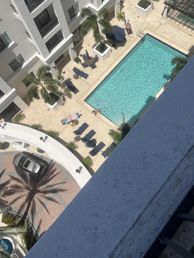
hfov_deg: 48.2
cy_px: 121
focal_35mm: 29
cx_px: 103
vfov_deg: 61.6
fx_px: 217
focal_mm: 5.1
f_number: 1.6
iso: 50
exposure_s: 1/7353
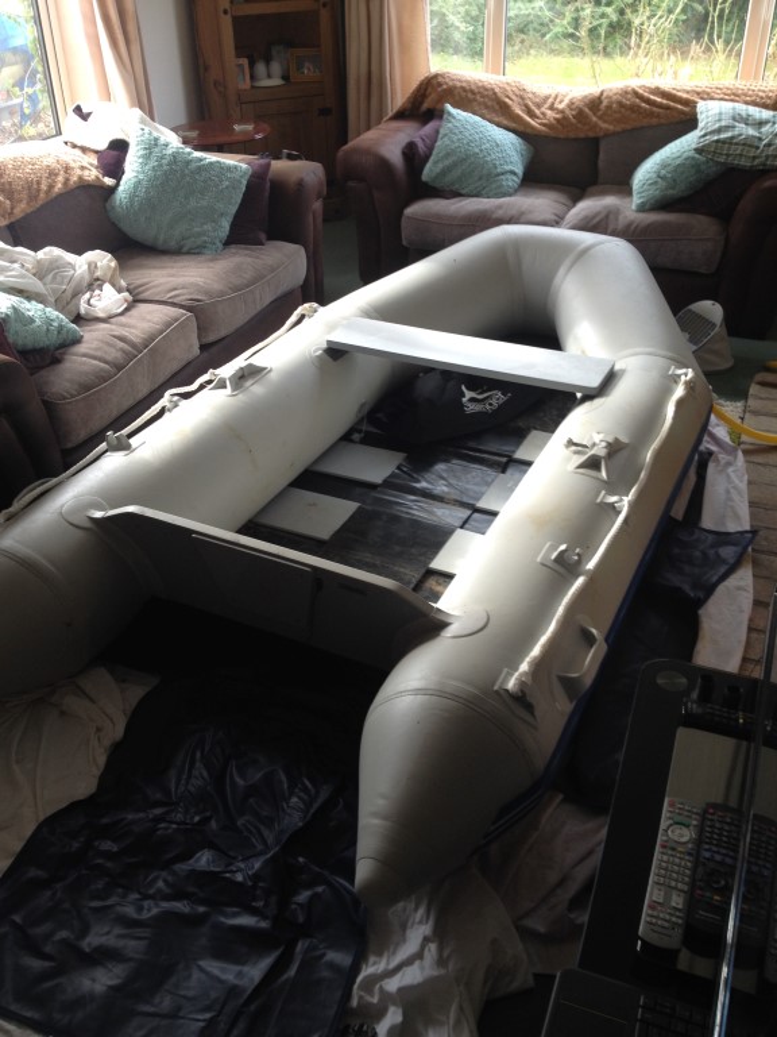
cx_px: 388
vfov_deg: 52.6
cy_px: 518
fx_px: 1047
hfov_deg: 40.7
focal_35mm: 35
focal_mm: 4.28
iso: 50
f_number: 2.4
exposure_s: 1/24
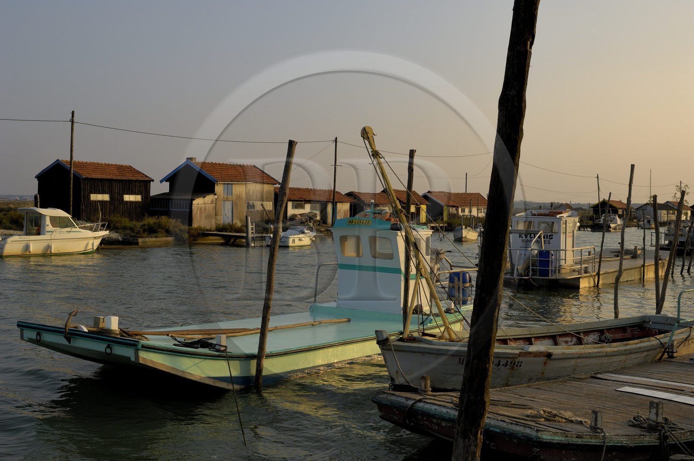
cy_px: 230
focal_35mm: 42
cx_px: 347
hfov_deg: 46.5
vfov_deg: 31.8
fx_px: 809
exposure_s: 1/160
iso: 100
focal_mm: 28
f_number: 7.6
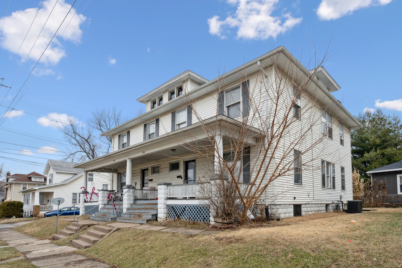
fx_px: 212
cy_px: 134
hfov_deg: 86.9
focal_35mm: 19
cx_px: 201
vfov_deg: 64.6
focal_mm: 19
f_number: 9
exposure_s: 1/320
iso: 400
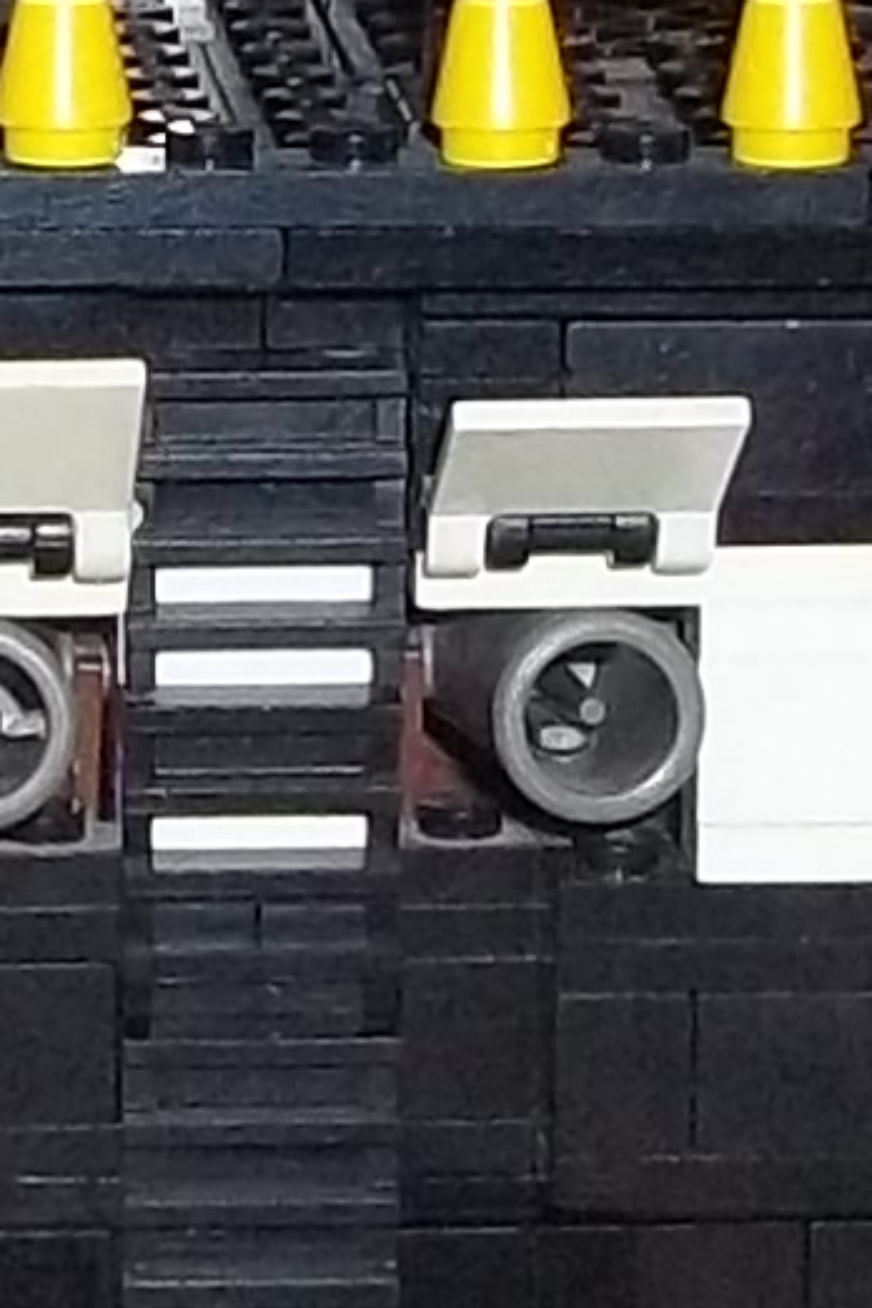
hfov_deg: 5.3
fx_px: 9264
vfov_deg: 8.1
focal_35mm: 255
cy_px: 459
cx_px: -366
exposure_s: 1/30
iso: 160
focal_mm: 5.7
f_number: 2.9
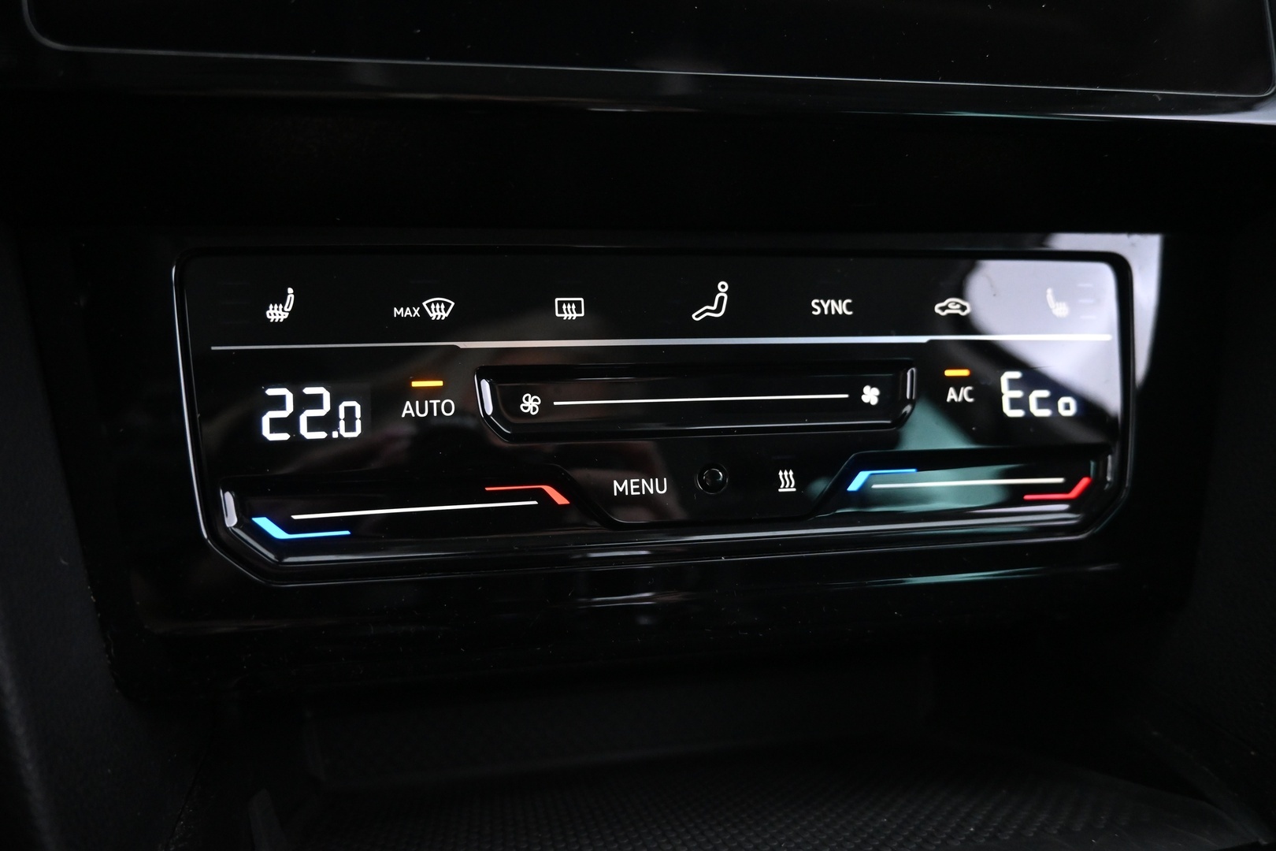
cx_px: 638
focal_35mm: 24
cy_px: 426
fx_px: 851
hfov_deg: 73.7
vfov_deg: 53.1
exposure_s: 1/25
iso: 2800
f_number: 3.5
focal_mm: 16
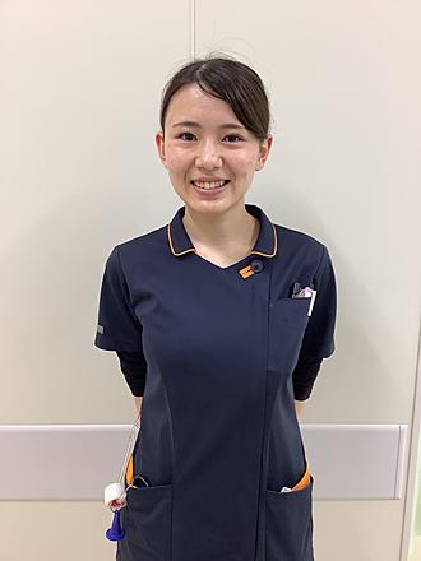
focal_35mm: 31
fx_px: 503
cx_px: 210
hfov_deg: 45.4
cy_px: 280
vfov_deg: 58.4
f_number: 2.4
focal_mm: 3.3
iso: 64
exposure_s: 1/50
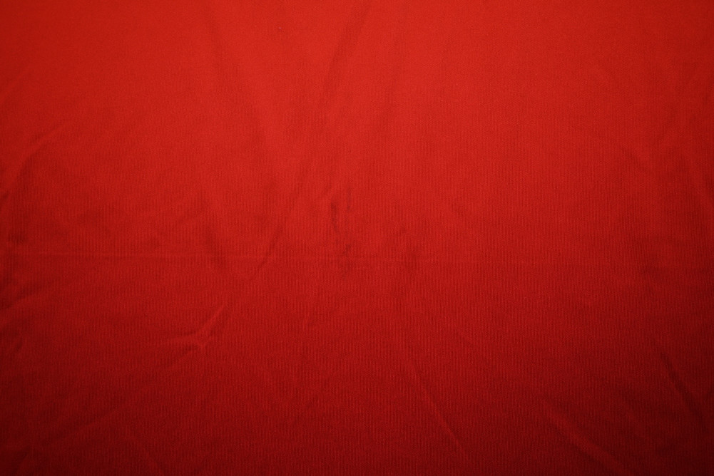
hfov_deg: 61.9
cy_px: 238
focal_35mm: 30
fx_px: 595
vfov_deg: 43.6
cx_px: 357
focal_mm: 30
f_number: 5.6
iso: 200
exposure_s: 1/125
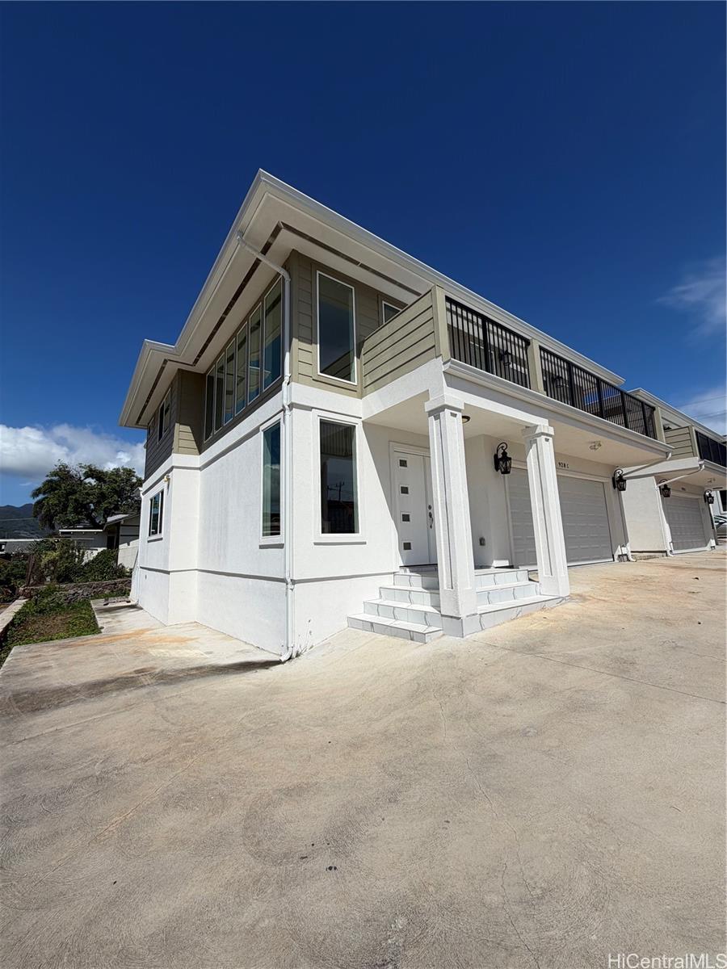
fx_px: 392
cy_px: 484
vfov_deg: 102.1
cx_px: 364
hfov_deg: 85.7
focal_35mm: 14
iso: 20
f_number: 2.2
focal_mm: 2.22
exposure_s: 1/2165
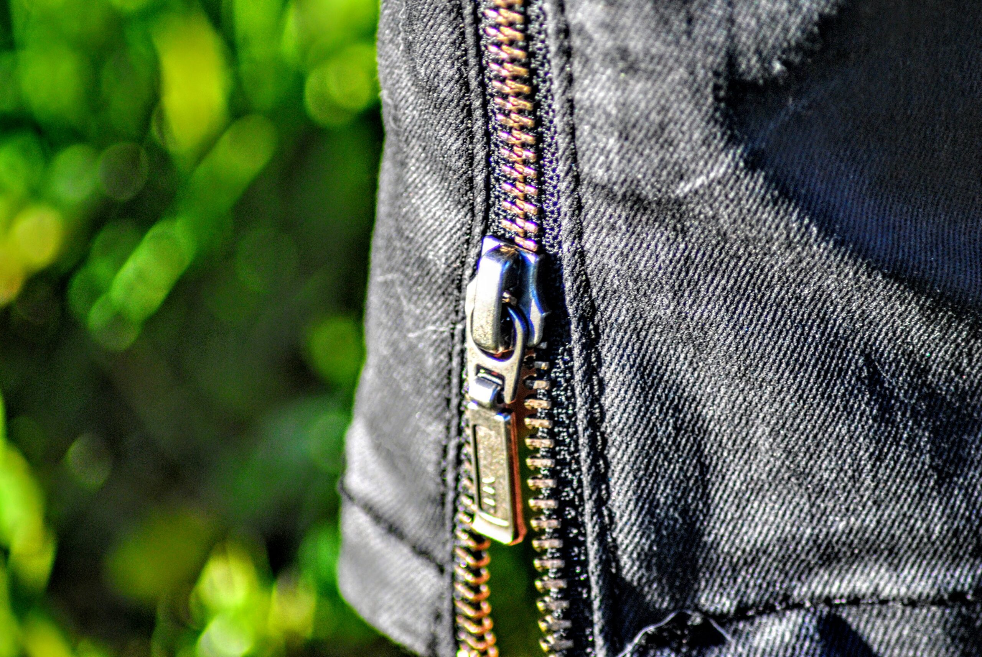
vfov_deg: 3.1
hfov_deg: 4.6
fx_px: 12290
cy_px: 328
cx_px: 491
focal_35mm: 450
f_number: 5.6
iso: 400
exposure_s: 1/320
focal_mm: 300
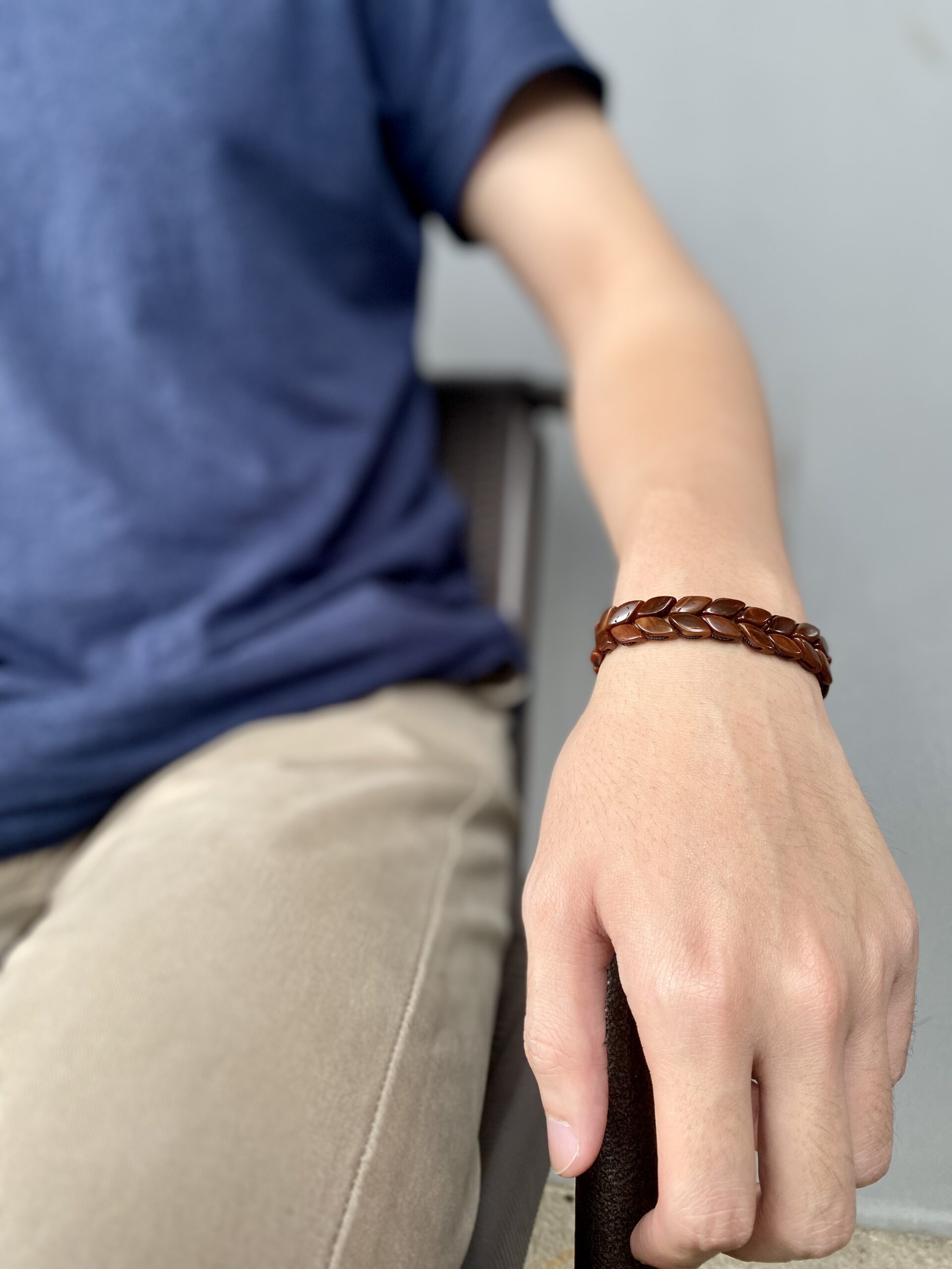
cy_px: 634
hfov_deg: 53.1
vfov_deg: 67.3
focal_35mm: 26
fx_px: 953
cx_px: 476
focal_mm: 4.25
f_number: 1.8
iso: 80
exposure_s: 1/122
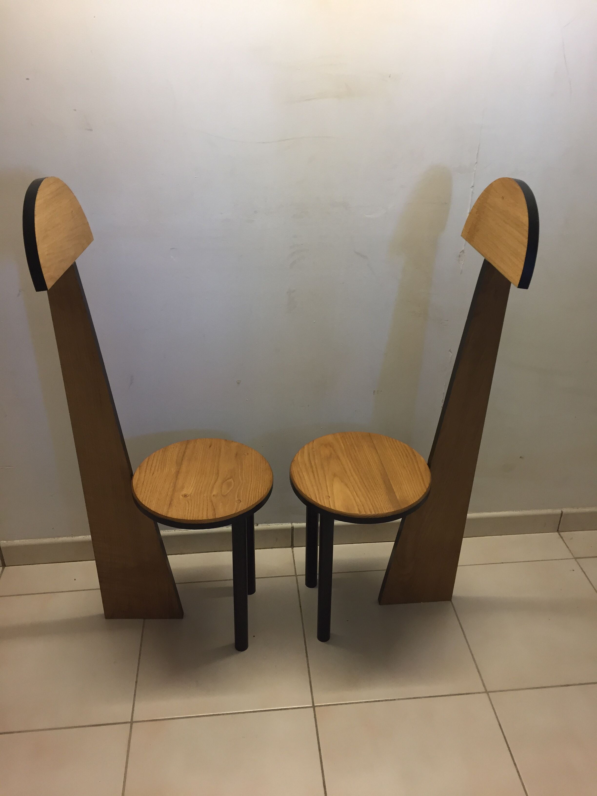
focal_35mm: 29
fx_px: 667
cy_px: 398
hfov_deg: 48.2
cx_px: 298
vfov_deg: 61.7
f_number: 2.2
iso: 80
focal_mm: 4.15
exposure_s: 1/33
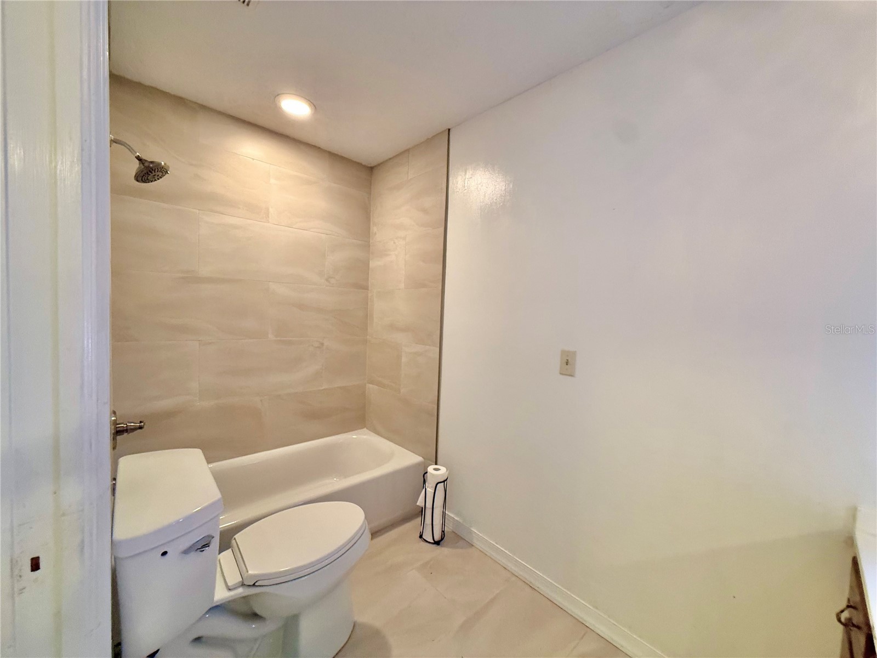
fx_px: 355
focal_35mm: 14
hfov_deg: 102.1
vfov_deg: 85.7
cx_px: 438
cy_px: 329
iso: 400
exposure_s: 1/60
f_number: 2.2
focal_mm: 2.22
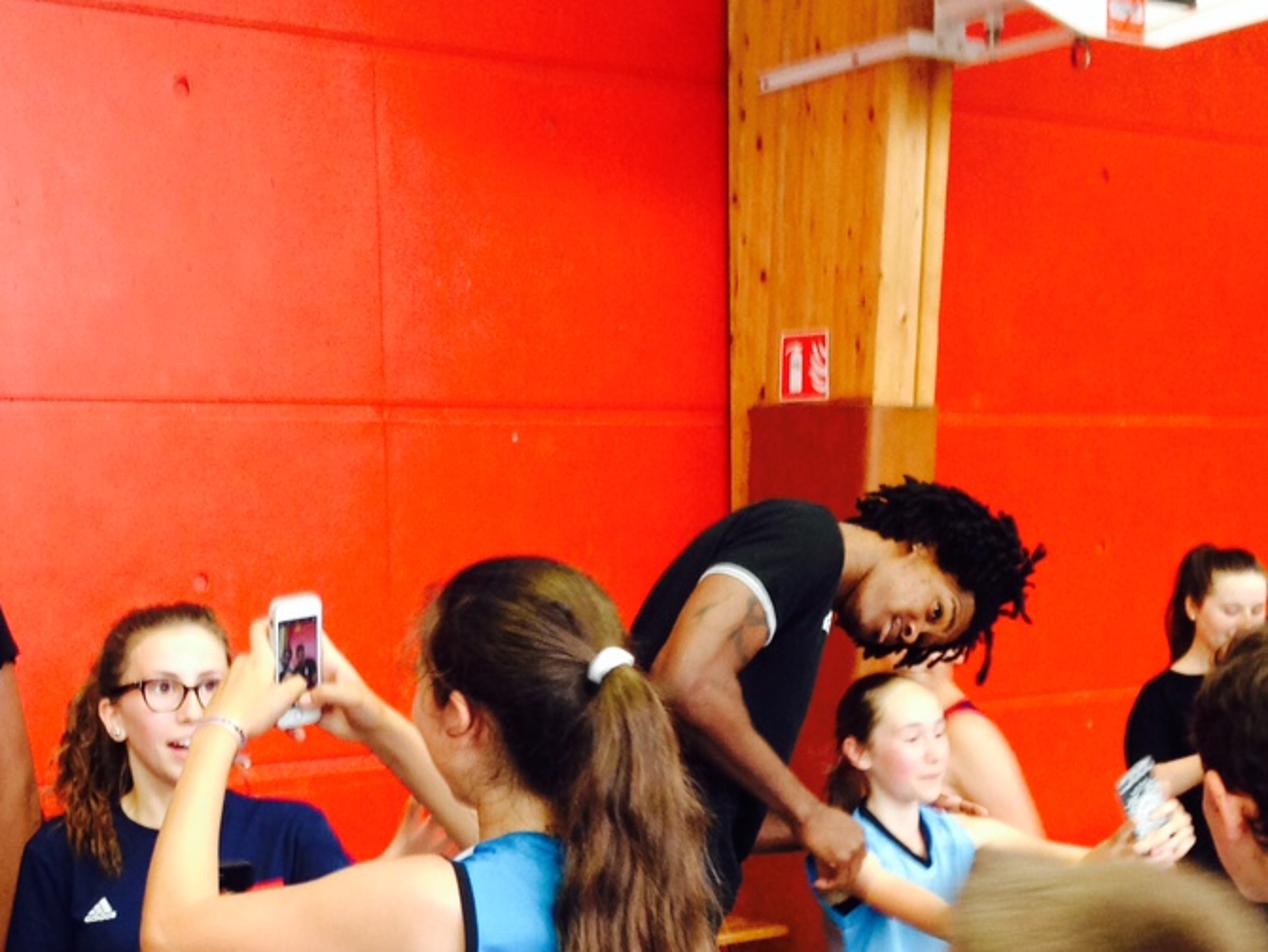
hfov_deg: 30.3
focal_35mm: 63
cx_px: 344
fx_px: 2309
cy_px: 761
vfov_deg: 23.0
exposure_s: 1/20
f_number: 2.4
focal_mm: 4.12
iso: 125
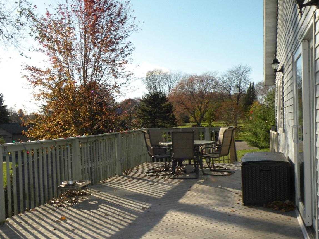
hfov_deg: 50.1
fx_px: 341
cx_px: 142
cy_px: 129
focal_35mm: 37
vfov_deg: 38.6
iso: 94
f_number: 6.3
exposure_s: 1/270
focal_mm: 5.8
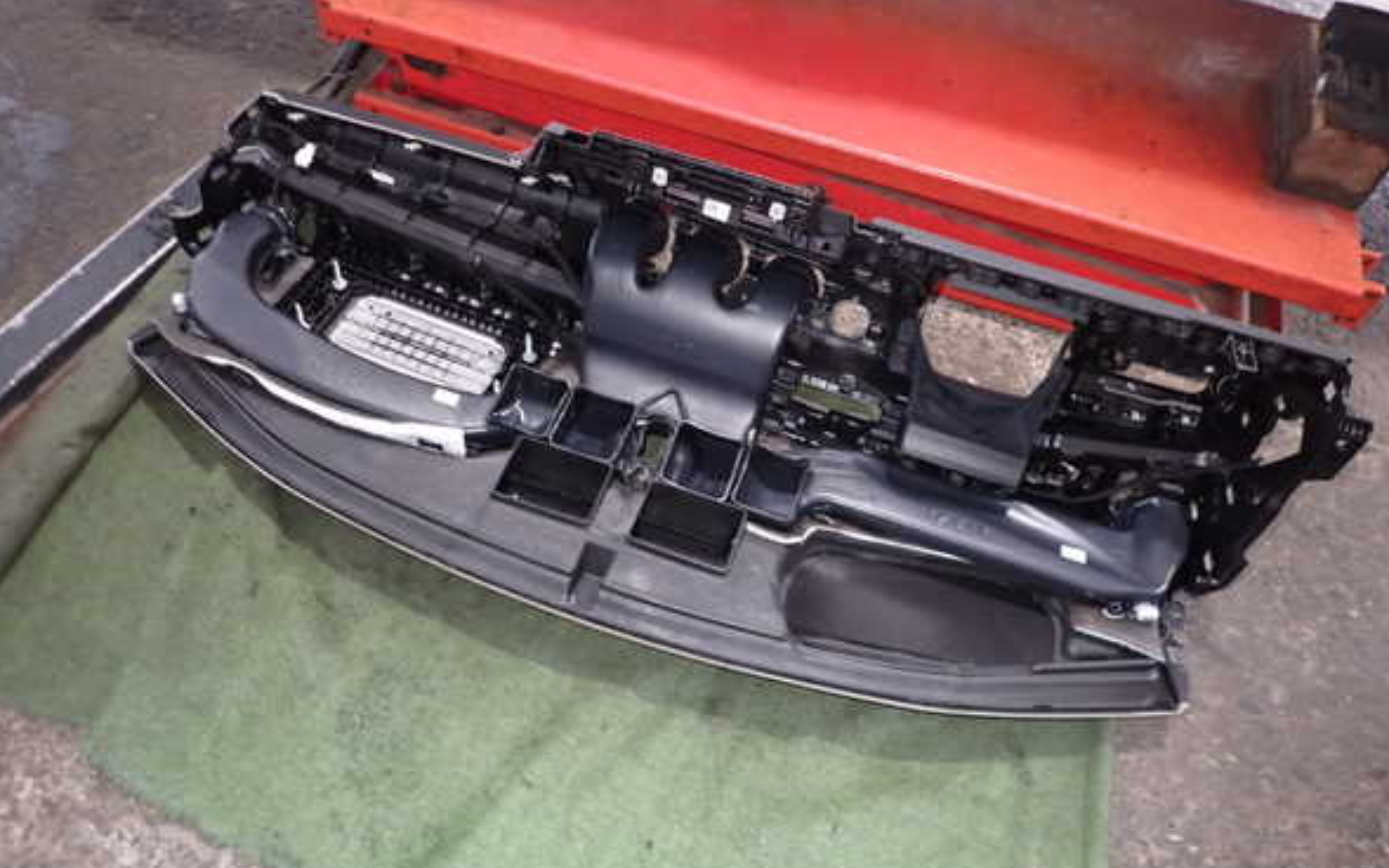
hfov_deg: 68.4
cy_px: 415
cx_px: 703
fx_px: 1022
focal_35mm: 27
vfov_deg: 46.0
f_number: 2
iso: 320
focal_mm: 4.5
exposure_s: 1/30
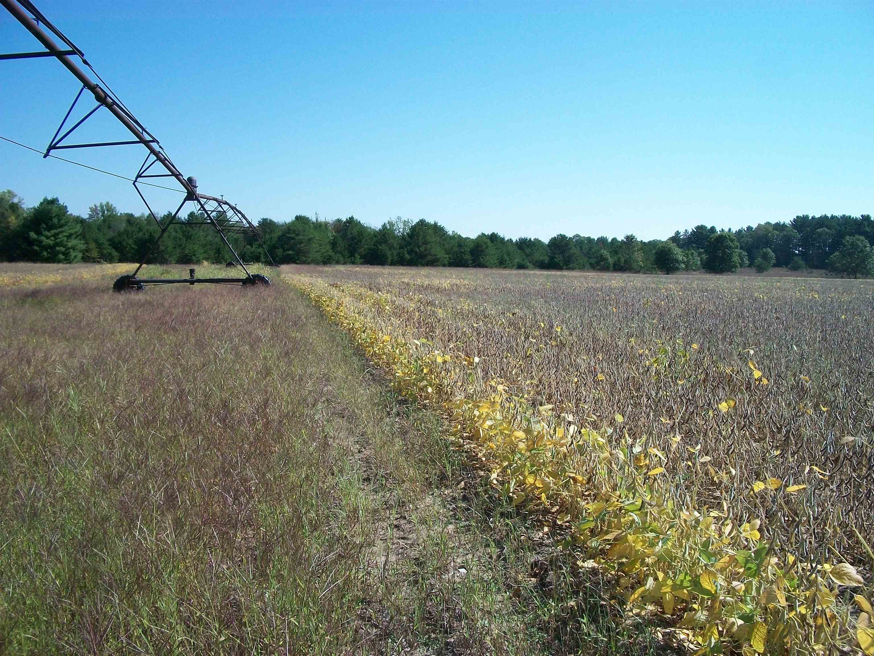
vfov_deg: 44.2
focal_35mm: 32
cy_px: 328
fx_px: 808
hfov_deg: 56.8
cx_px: 437
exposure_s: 1/320
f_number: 5.5
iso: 80
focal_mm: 5.7
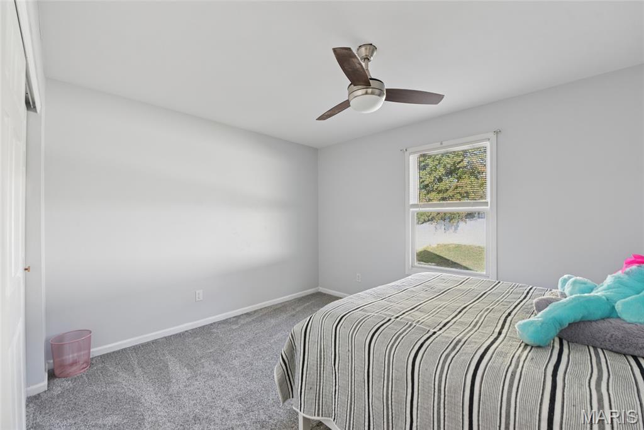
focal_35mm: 14
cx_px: 322
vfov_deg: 81.2
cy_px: 215
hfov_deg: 104.2
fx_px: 250
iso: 400
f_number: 6.3
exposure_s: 1/15
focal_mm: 14
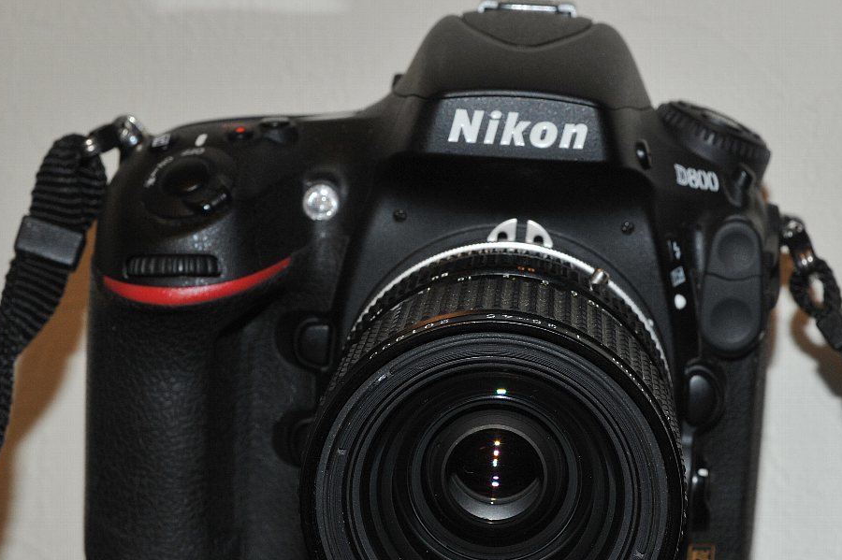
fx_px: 2338
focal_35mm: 100
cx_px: 485
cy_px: 346
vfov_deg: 13.7
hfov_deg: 20.4
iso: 800
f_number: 16
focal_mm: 60
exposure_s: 1/60
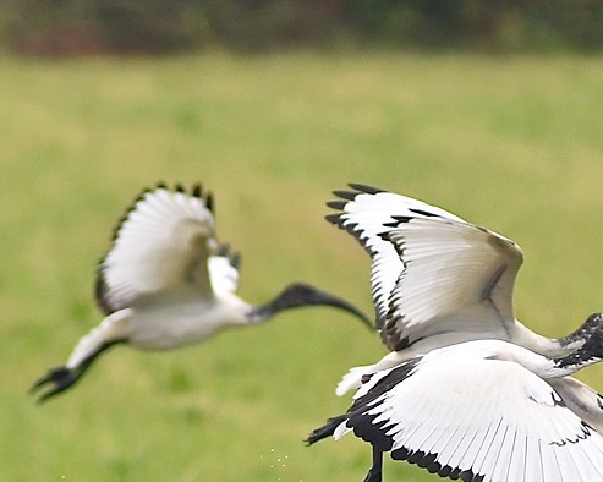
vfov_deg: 1.1
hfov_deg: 1.4
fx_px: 24476
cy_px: 522
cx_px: 574
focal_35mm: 1372
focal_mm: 200
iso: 400
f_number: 4
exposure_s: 1/2500
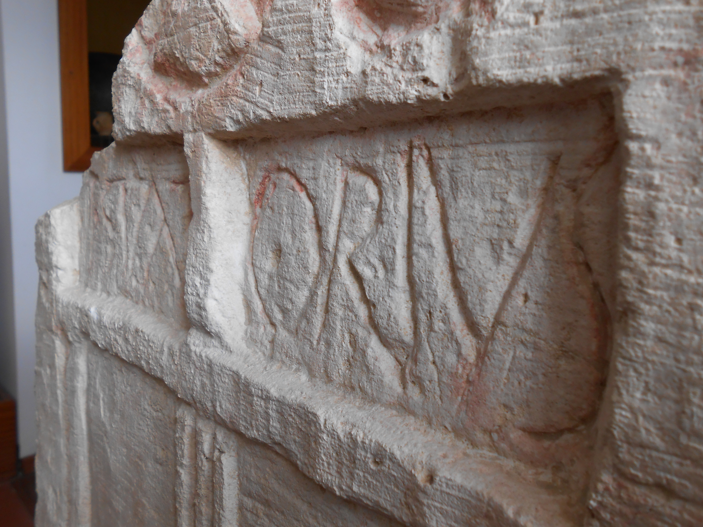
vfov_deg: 46.8
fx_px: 609
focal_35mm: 30
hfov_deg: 60.0
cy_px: 264
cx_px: 352
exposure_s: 1/30
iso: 100
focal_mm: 5.3
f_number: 3.8
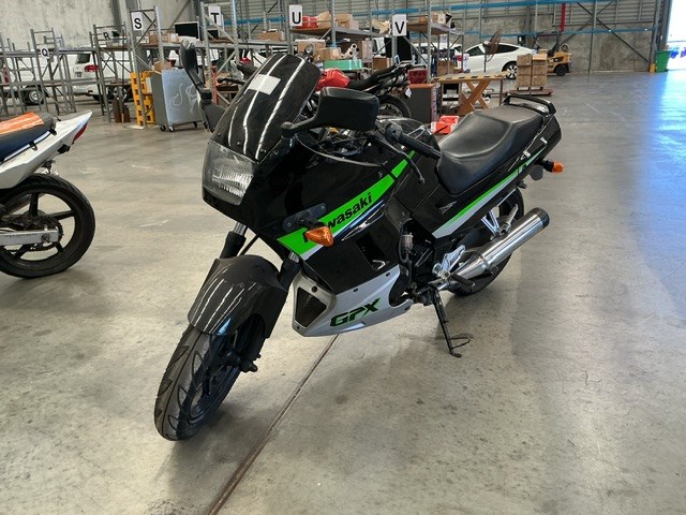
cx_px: 343
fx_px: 575
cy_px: 258
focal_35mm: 29
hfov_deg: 61.7
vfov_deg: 48.2
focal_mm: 3
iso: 64
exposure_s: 1/120
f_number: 1.8
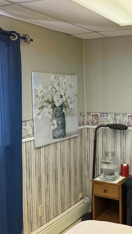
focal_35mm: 44
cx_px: 122
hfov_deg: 26.1
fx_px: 274
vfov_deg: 46.3
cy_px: 104
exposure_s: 1/120
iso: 400
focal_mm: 6.76
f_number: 1.78
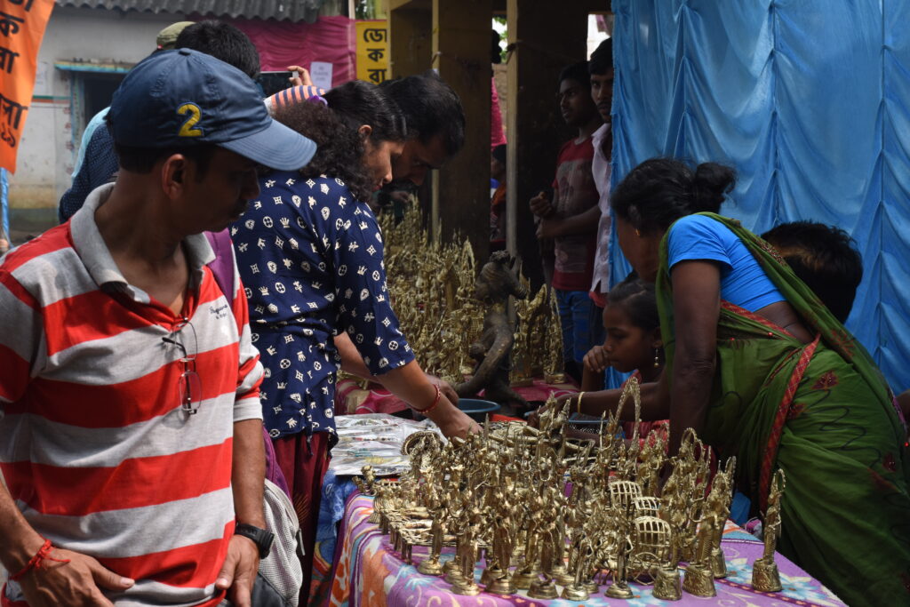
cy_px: 304
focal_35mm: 90
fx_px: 2275
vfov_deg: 15.2
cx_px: 455
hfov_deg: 22.6
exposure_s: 1/200
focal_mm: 60
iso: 400
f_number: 11
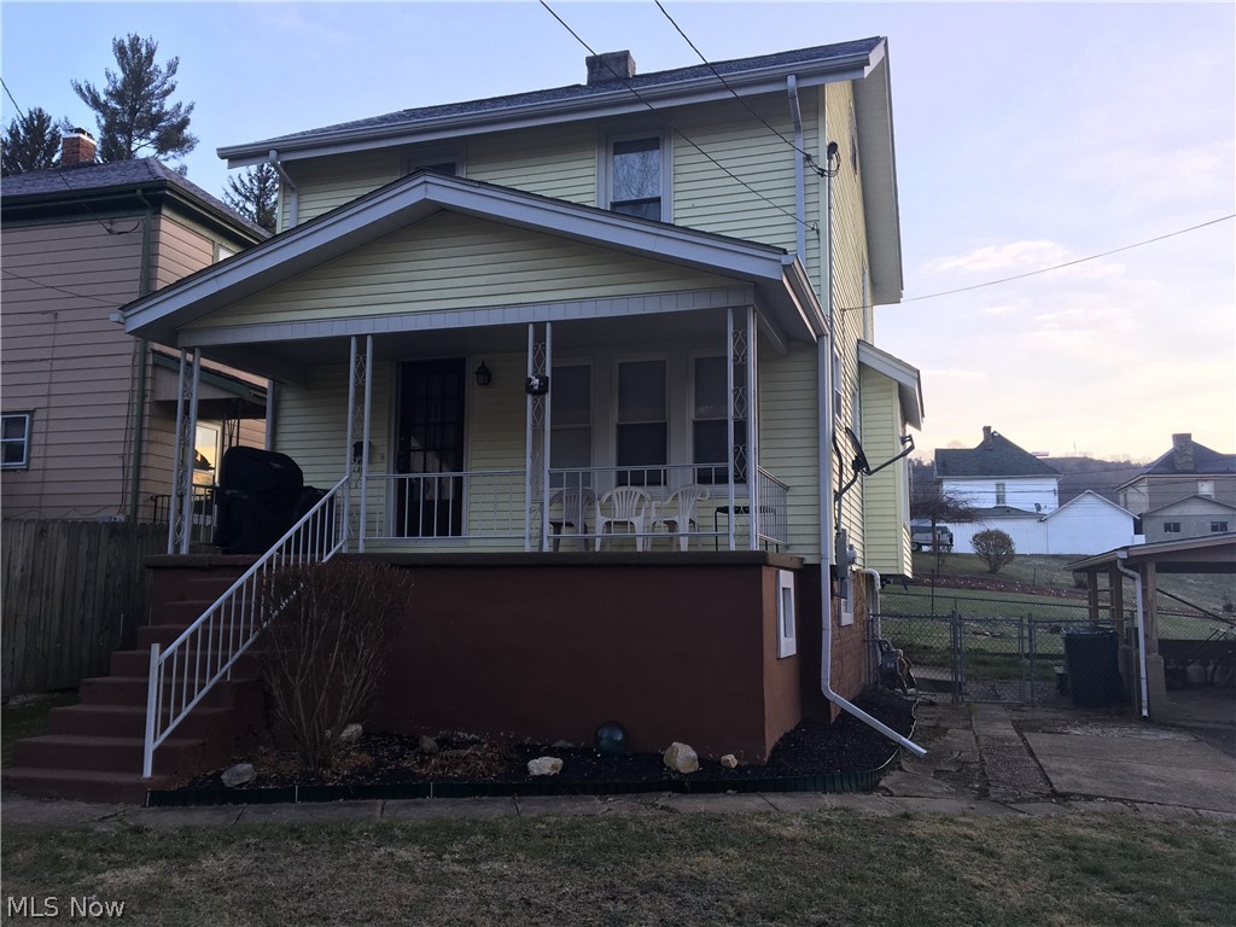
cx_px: 618
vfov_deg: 48.2
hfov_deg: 61.7
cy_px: 464
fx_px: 1035
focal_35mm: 29
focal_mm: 4.15
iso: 25
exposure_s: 1/120
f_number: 2.2
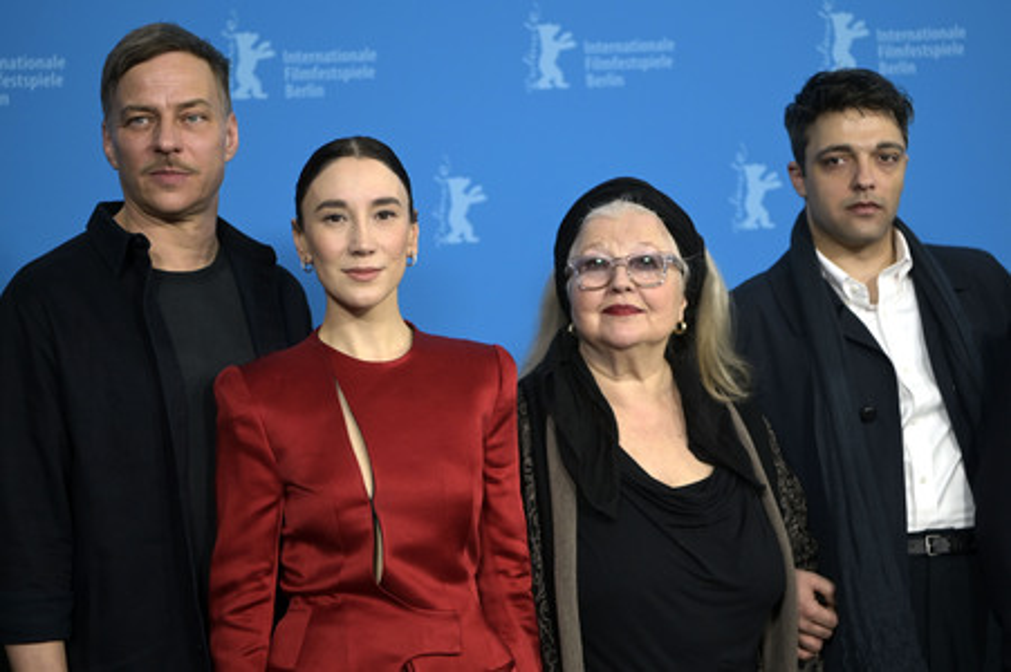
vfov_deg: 20.9
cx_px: 506
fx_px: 1824
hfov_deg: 31.0
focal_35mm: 65
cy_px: 336
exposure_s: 1/400
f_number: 3.5
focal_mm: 65
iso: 1000
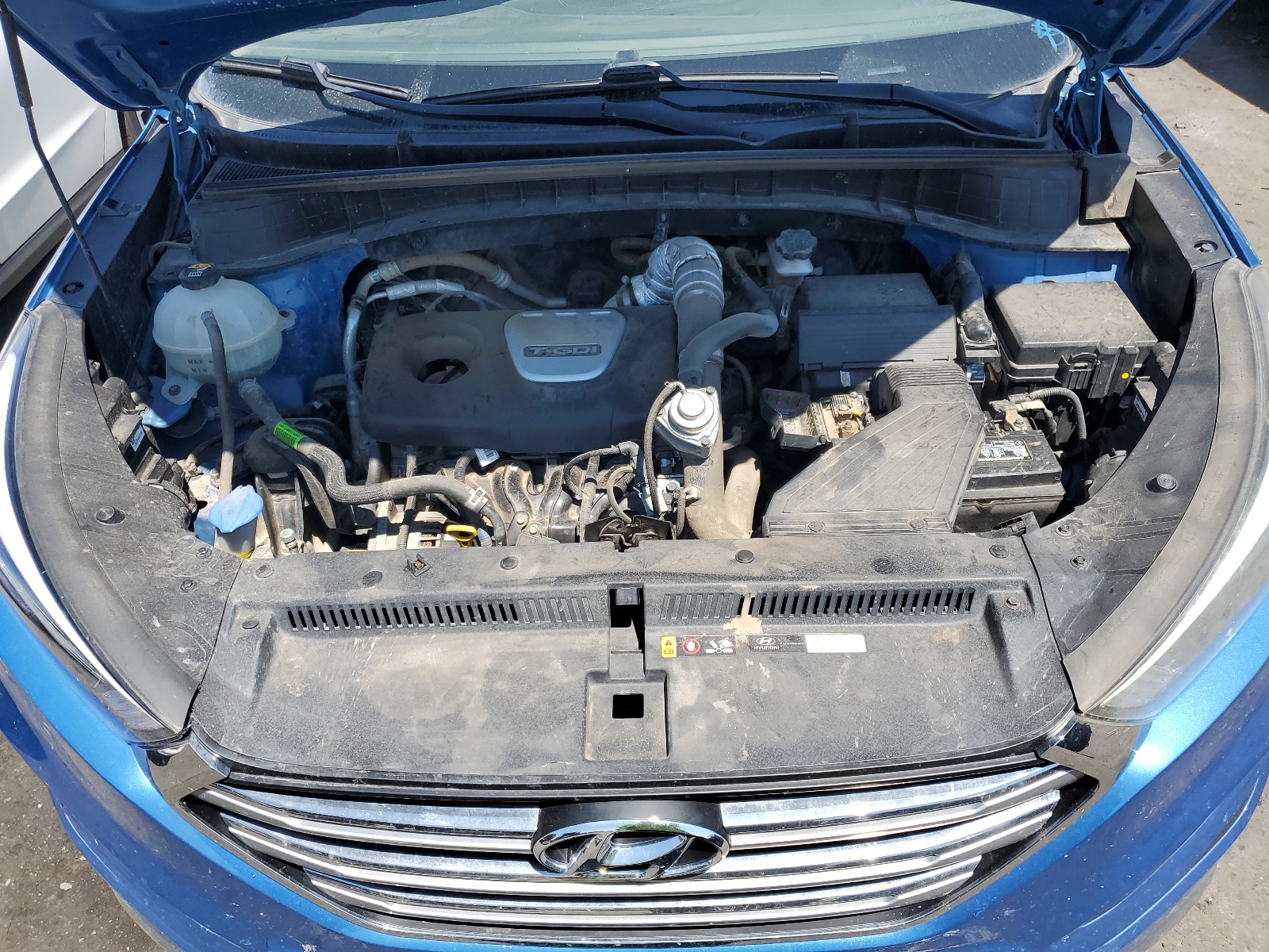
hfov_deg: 67.3
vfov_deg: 53.1
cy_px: 476
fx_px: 953
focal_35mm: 26
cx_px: 634
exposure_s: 1/1667
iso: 50
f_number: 1.5
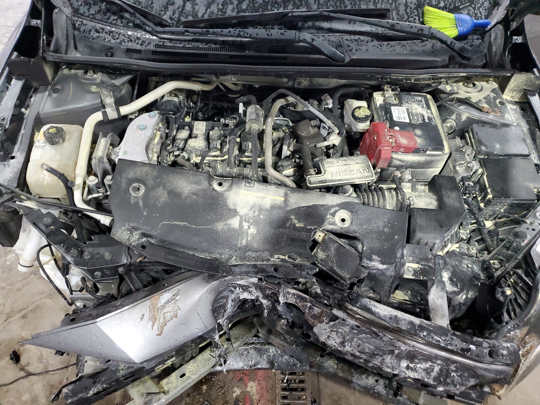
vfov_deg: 53.1
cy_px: 202
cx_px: 270
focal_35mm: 26
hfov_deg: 67.3
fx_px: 406
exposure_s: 1/40
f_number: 1.5
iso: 348
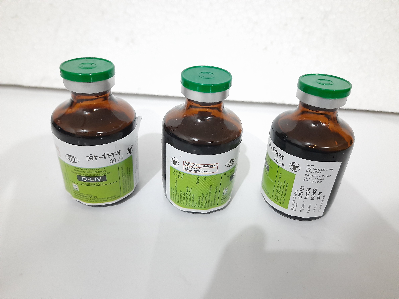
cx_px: 200
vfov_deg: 54.9
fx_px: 288
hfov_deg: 69.4
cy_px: 150
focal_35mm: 25
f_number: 2
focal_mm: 4.6
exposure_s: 1/20
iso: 800
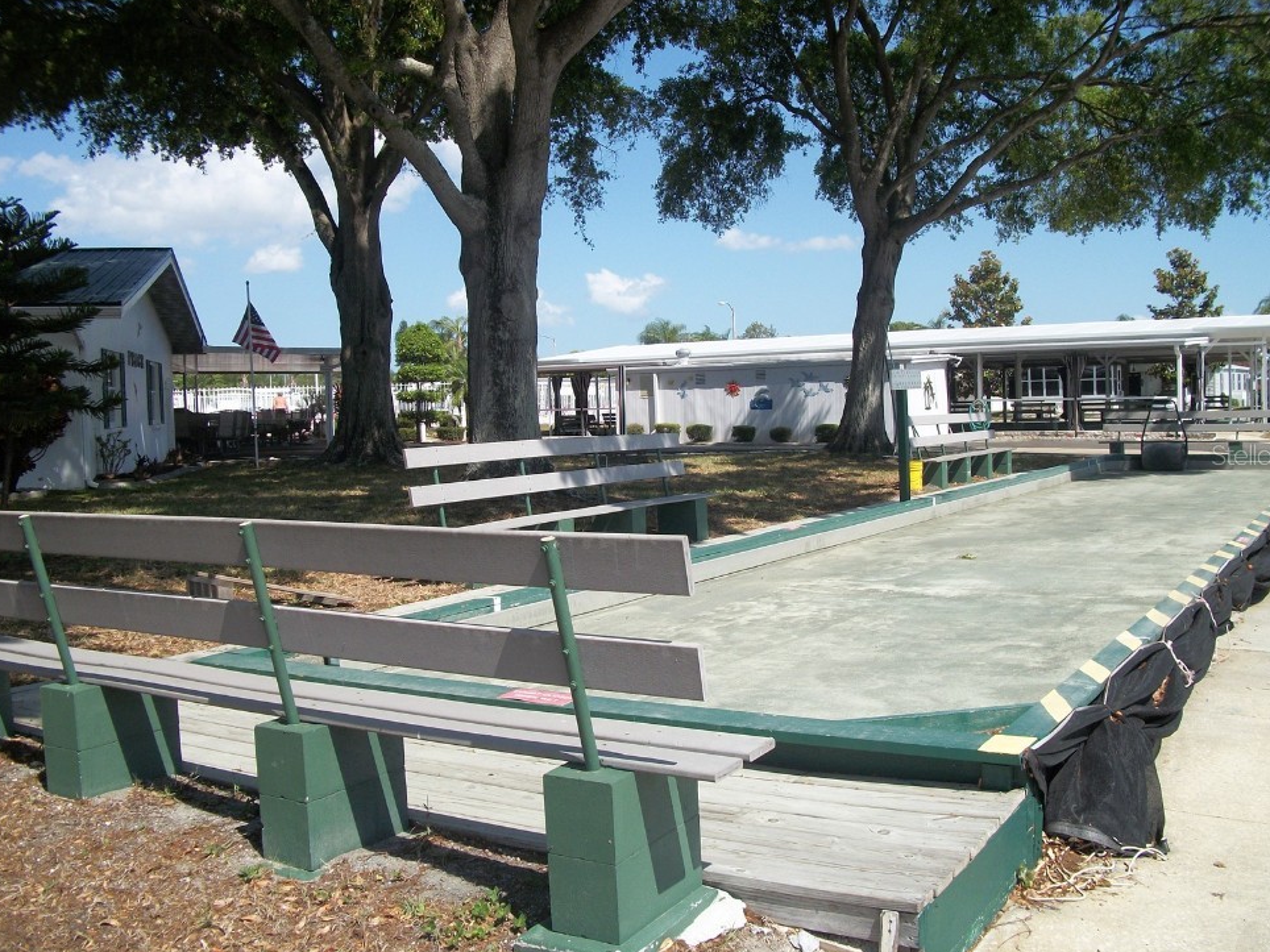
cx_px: 661
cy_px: 454
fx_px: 1247
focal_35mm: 34
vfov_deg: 41.8
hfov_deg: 53.9
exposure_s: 1/200
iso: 80
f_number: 8.8
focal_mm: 5.7
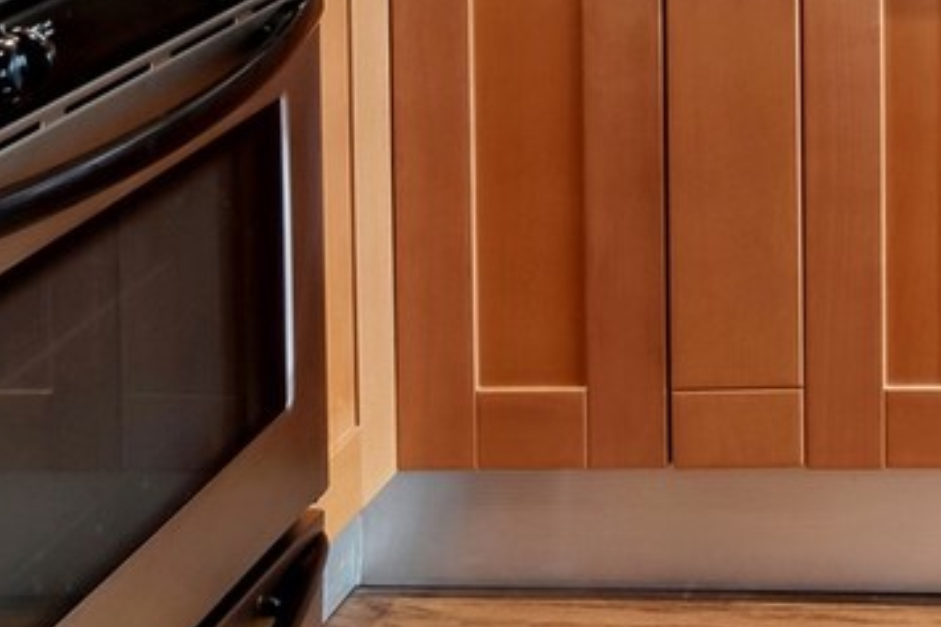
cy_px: -537
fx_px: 2142
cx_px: 1306
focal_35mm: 82
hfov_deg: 21.7
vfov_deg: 14.4
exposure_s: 1/5
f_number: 8
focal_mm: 12
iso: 200
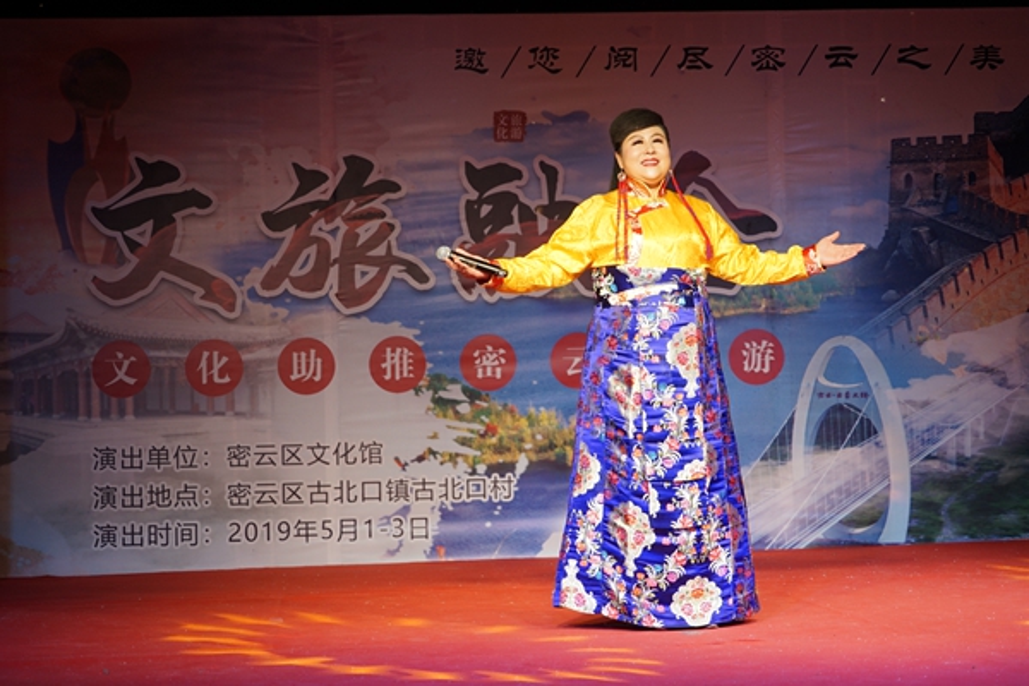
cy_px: 343
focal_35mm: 69
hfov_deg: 29.2
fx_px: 1972
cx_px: 514
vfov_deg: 19.7
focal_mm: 69
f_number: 5
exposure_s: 1/320
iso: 800
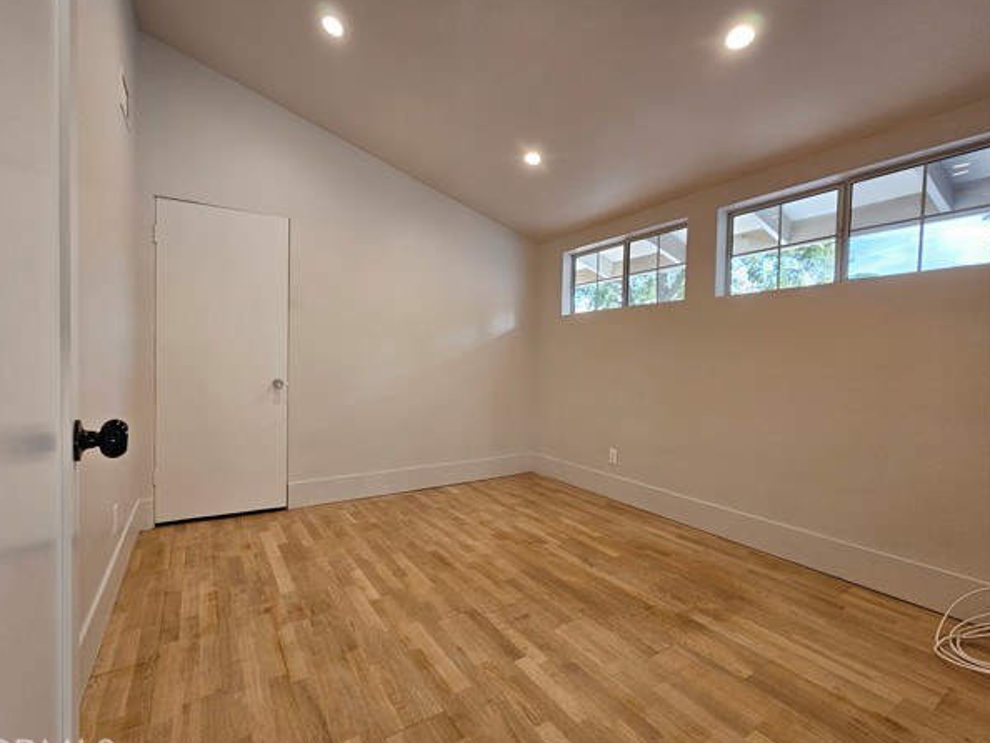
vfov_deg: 85.7
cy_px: 378
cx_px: 462
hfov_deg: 101.9
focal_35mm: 14
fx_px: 401
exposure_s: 1/60
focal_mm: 2.2
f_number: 2.2
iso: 80
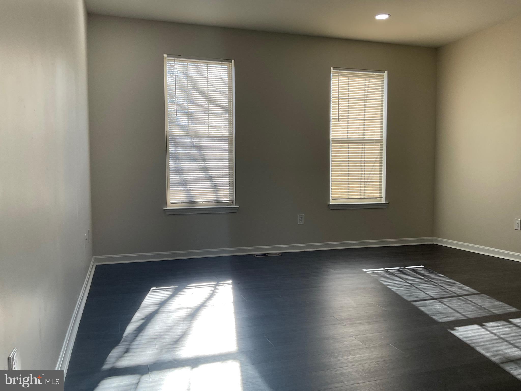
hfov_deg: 61.7
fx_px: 436
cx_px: 260
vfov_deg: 48.2
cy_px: 196
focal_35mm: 29
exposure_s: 1/149
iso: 16
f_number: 1.8
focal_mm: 3
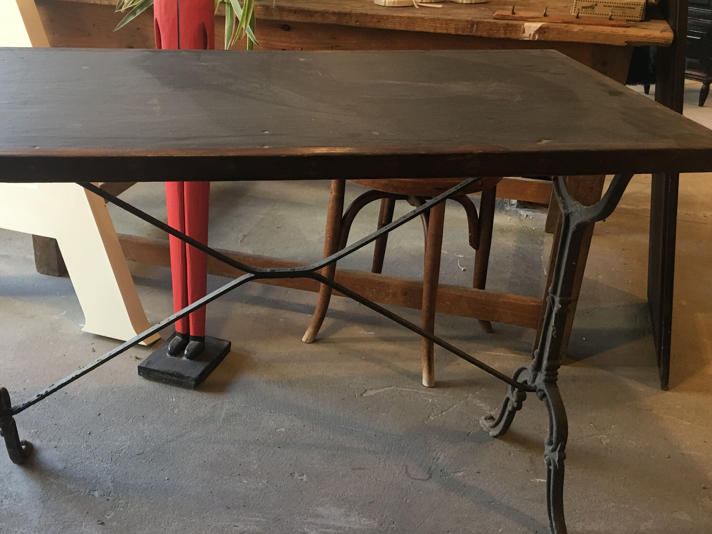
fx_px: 823
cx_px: 287
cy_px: 313
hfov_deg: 46.5
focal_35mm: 40
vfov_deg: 35.9
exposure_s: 1/17
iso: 50
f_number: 2.2
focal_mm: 4.15
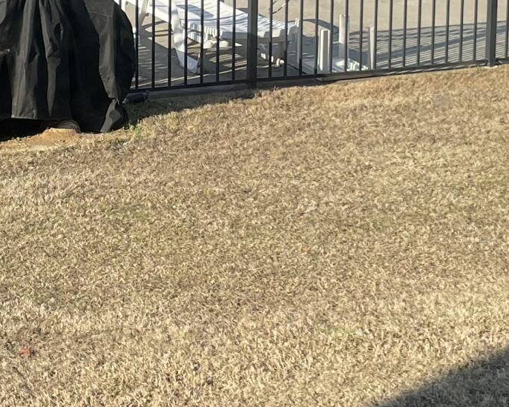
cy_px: -13
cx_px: 165
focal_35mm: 111
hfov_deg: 17.3
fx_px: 1672
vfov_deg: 13.7
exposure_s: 1/1453
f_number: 1.6
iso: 32
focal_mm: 4.2
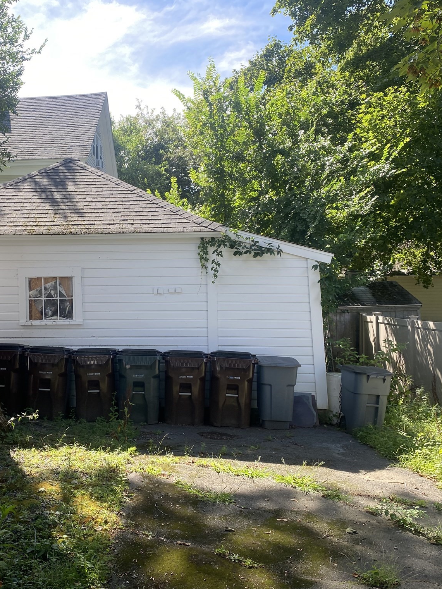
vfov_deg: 52.6
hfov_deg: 39.9
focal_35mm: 35
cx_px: 129
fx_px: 596
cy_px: 294
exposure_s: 1/508
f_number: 1.8
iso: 32
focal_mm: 4.25
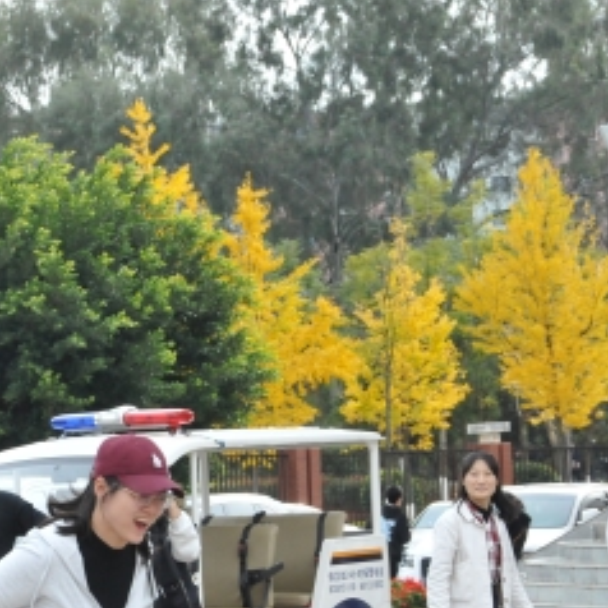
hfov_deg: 10.5
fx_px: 3279
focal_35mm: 165
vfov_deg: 10.6
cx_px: 26
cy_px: 452
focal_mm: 56
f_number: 11
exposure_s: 1/500
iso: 1250
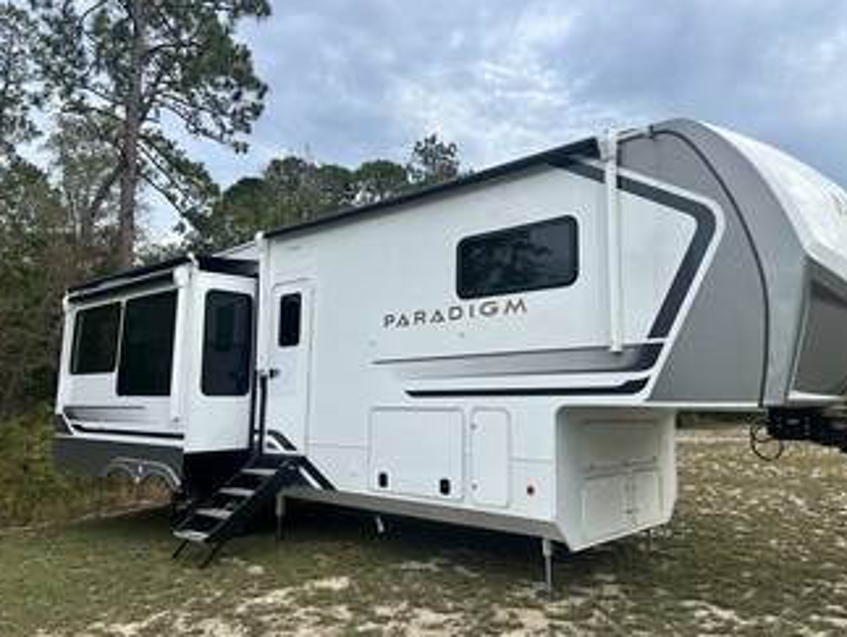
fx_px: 637
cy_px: 318
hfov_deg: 67.2
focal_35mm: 26
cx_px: 441
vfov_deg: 53.2
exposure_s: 1/2299
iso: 80
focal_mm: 6.86
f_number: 1.78
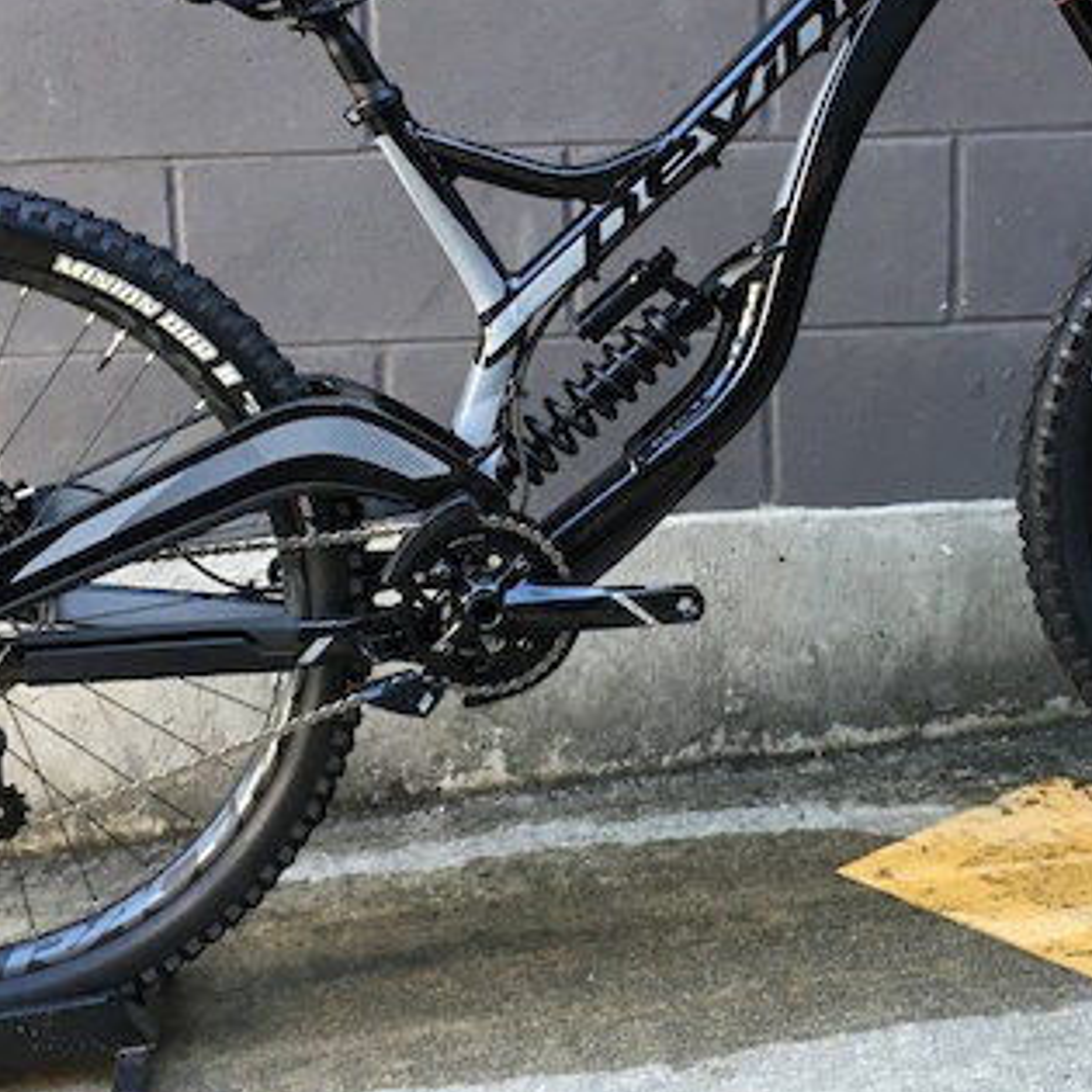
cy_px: 354
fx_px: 2320
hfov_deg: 26.5
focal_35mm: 65
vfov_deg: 26.3
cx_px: 603
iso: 32
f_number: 2.2
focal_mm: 4.15
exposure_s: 1/30
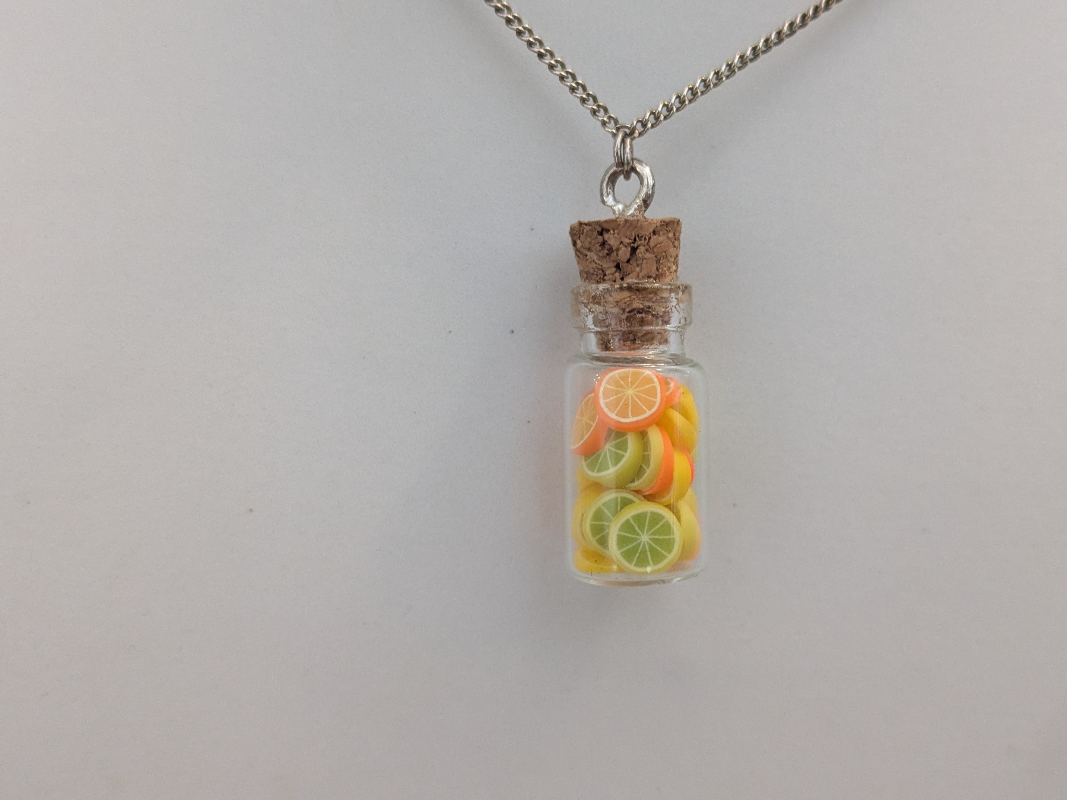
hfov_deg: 48.9
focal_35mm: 38
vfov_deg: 37.7
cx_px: 591
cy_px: 350
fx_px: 1171
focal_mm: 4.38
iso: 229
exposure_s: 1/99.9
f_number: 1.73
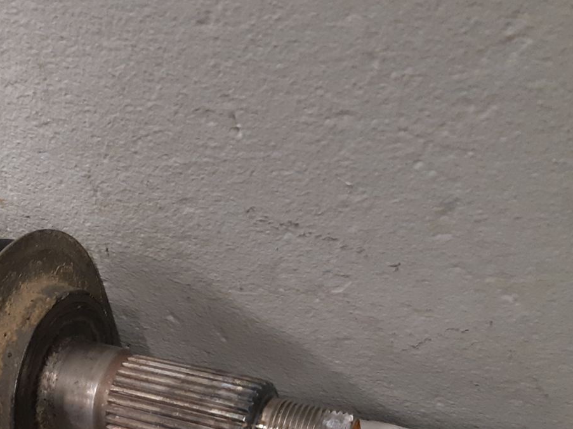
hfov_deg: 31.0
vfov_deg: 24.6
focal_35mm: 59
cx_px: 39
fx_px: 976
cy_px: 313
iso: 200
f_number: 1.7
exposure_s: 1/50
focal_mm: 3.93
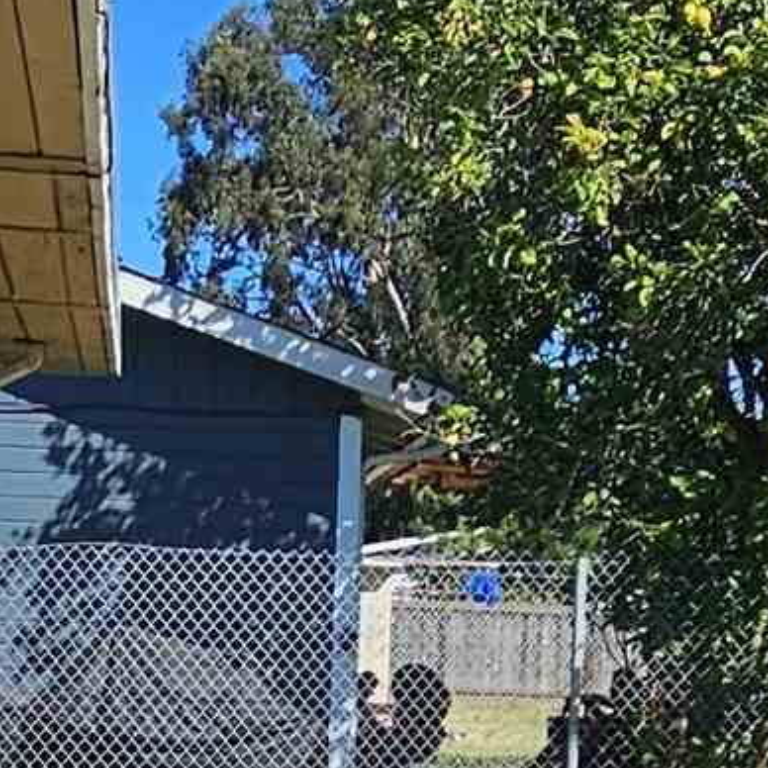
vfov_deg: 18.4
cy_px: 845
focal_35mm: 91
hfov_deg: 19.0
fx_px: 2284
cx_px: 281
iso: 50
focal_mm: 2.2
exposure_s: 1/3255
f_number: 2.2
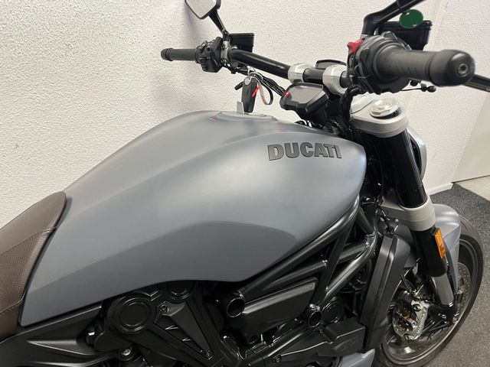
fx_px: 368
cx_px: 245
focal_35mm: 26
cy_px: 184
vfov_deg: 53.1
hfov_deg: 67.3
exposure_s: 1/50
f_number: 1.6
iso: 125
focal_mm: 5.1
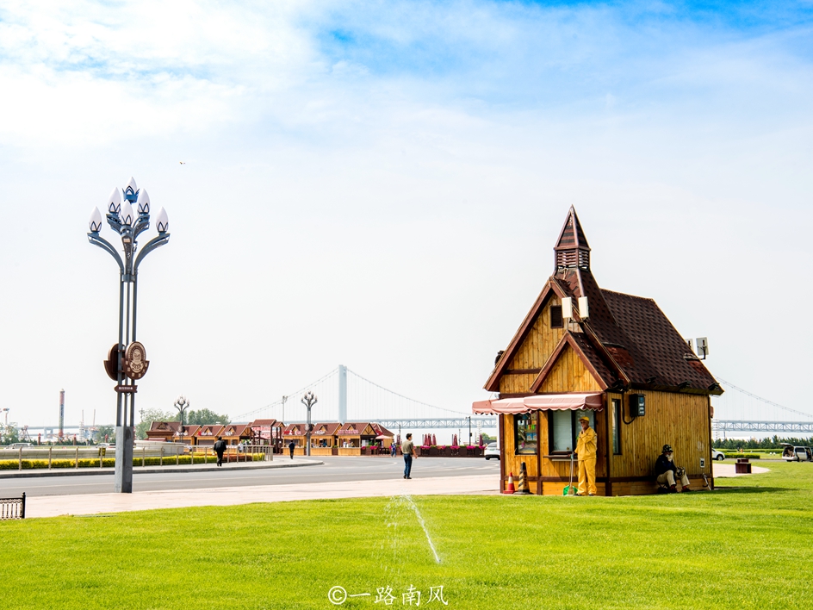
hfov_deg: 34.9
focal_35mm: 55
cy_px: 304
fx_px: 1292
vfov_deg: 26.6
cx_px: 389
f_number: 14
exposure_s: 1/100
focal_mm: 50
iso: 100
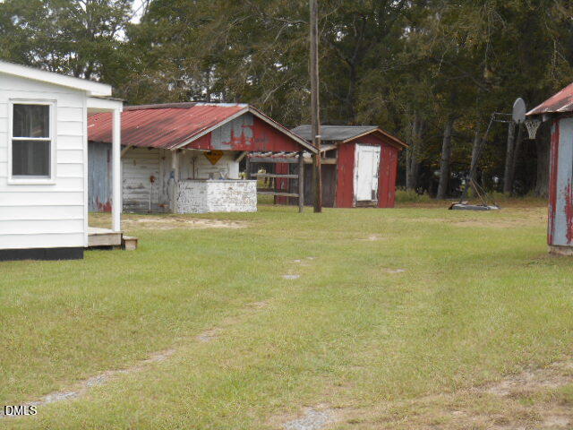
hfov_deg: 27.8
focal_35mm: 70
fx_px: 1159
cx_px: 286
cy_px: 215
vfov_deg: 21.0
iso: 80
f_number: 4.5
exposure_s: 1/200
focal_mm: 12.5
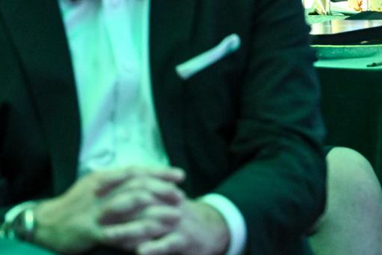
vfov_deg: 2.4
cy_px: -91
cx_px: -193
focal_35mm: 582
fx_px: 6173
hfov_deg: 3.5
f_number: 4
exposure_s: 1/40
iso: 4000
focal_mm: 185
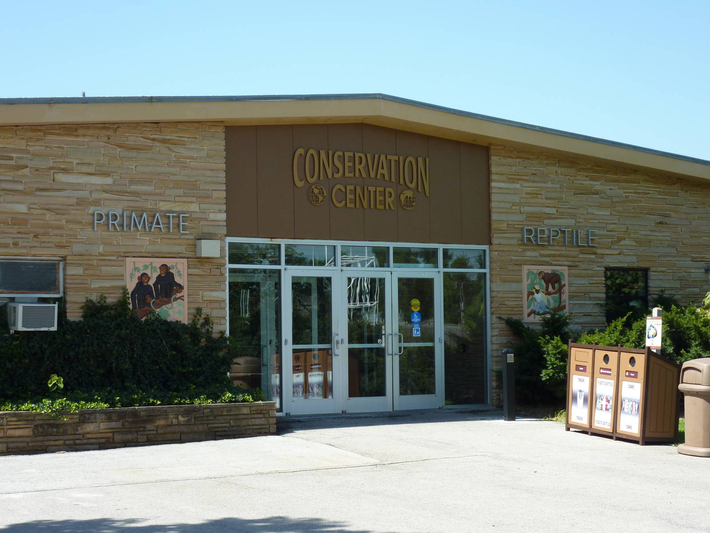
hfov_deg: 29.0
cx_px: 355
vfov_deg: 21.9
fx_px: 1374
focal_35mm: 67
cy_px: 266
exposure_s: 1/500
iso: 125
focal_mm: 11
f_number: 4.1
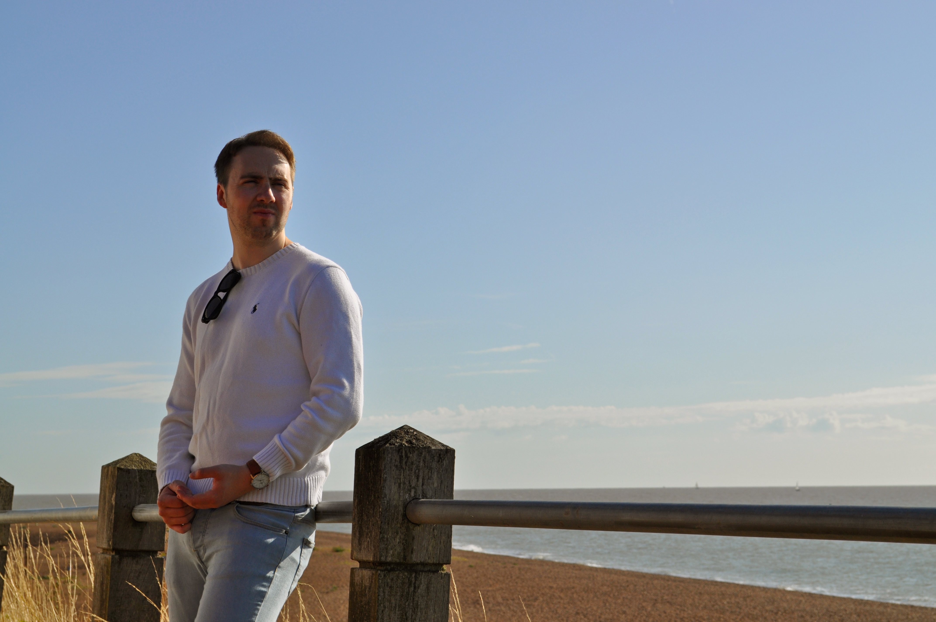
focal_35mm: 82
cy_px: 311
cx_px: 468
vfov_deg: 16.5
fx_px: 2142
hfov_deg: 24.6
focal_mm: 55
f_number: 11
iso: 200
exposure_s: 1/500
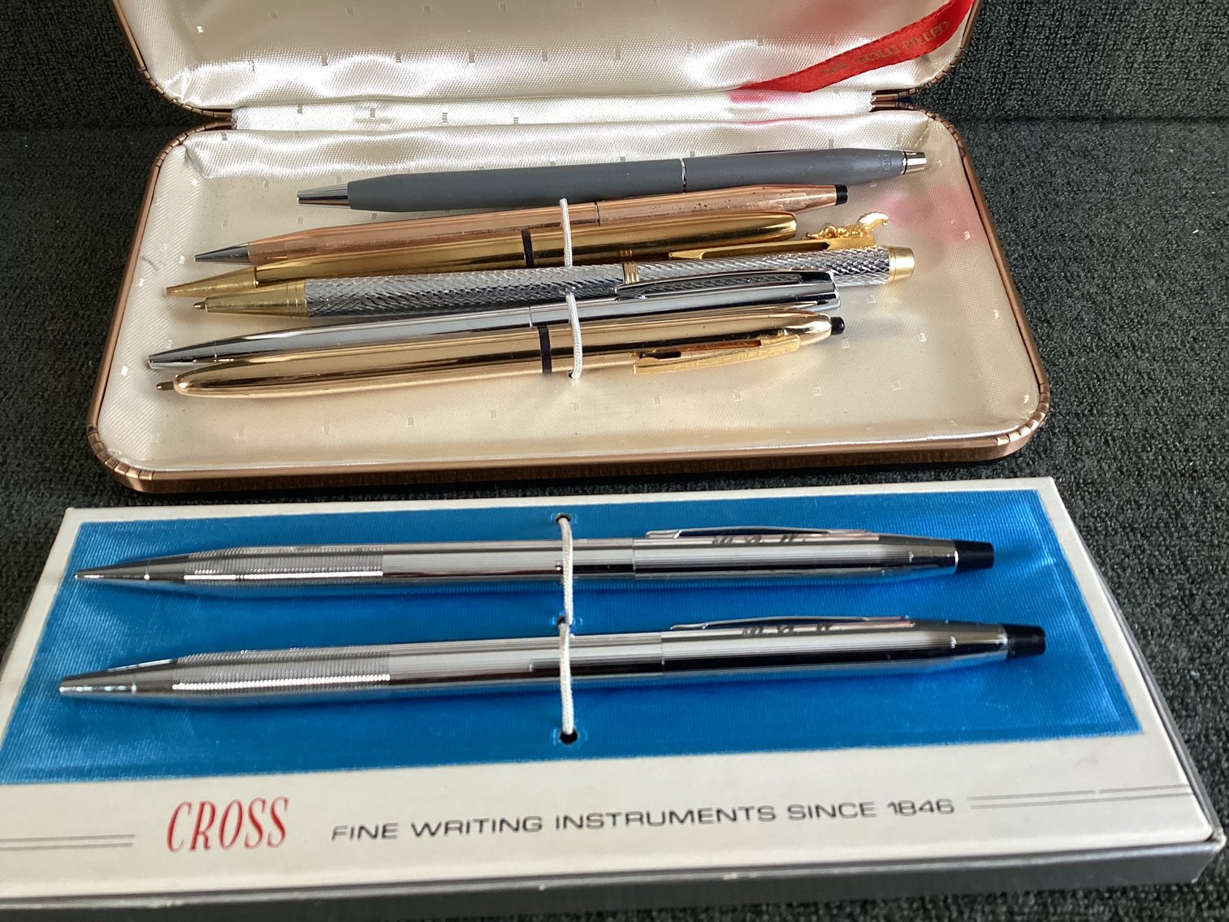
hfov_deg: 58.3
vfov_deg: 45.4
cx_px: 614
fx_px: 1101
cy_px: 461
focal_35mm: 31
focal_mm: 3.3
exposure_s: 1/60
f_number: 2.4
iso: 160
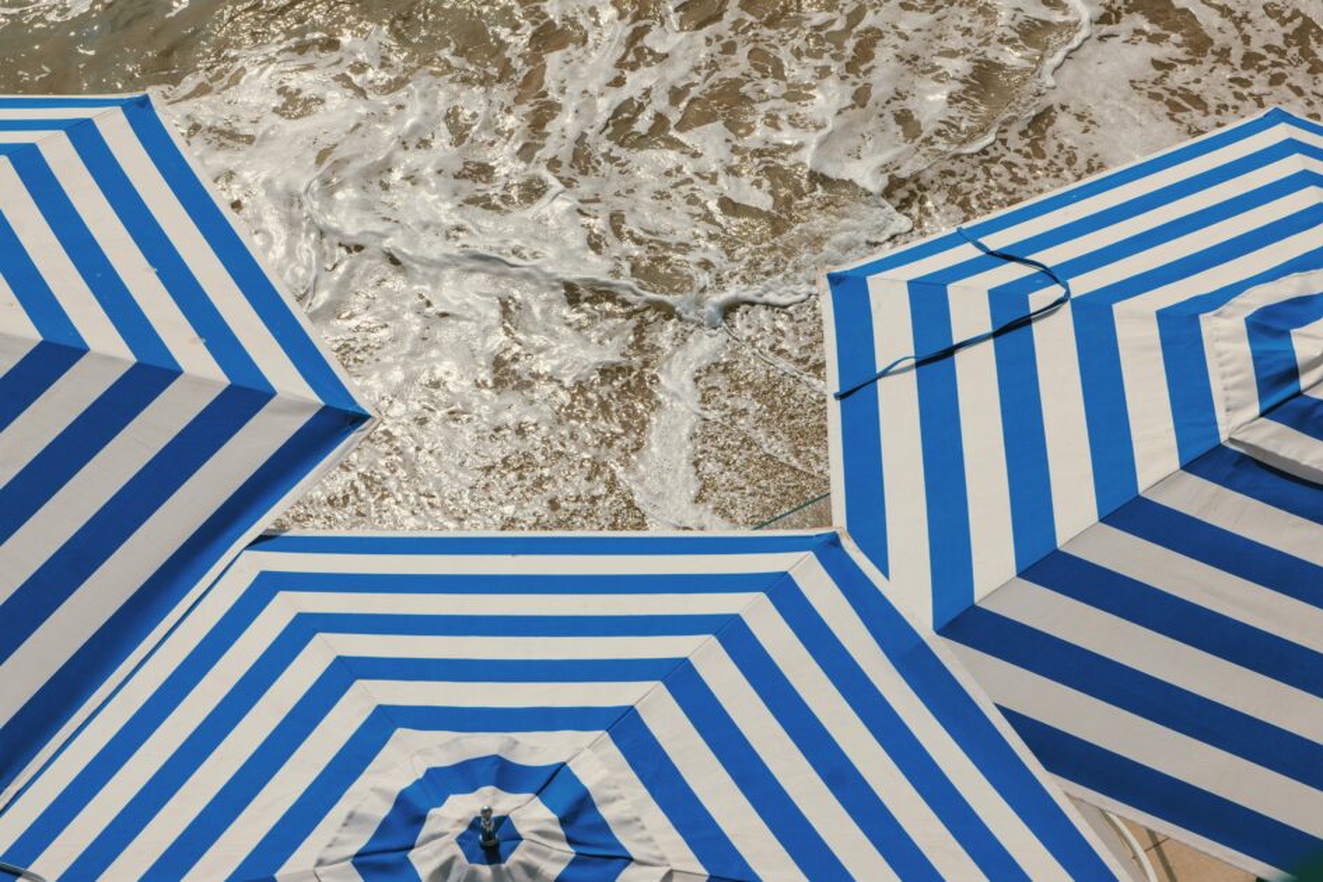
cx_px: 662
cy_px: 441
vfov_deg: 17.3
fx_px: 2903
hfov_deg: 25.7
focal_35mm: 79
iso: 100
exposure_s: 1/500
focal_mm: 79
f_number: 11
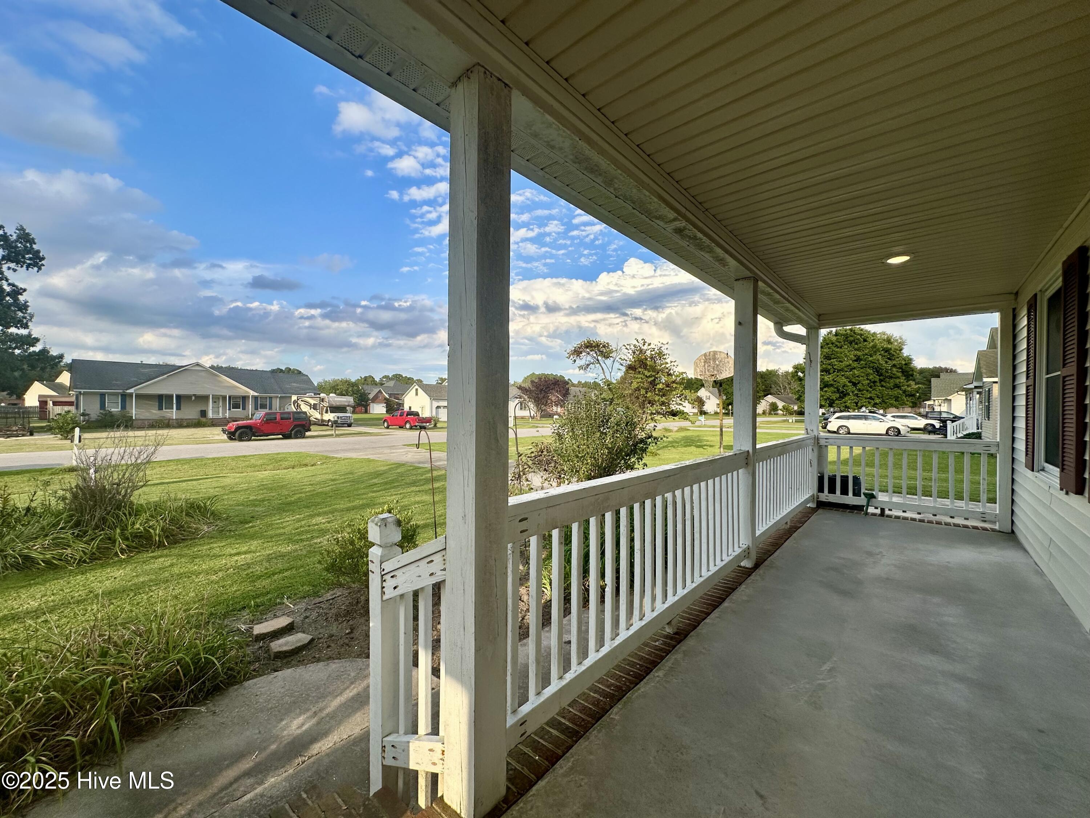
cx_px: 545
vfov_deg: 85.7
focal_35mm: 14
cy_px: 409
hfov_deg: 102.1
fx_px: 441
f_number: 2.2
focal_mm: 2.22
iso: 50
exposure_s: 1/1221
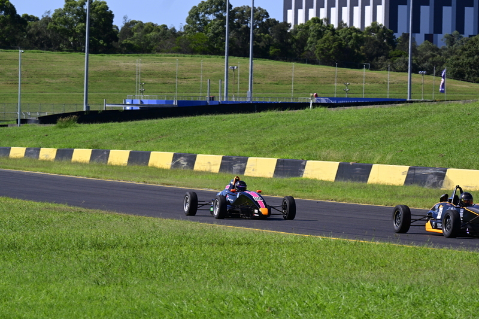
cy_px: 160
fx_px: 2926
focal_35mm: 220
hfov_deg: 9.4
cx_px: 240
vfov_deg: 6.2
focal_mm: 220
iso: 400
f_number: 11
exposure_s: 1/640
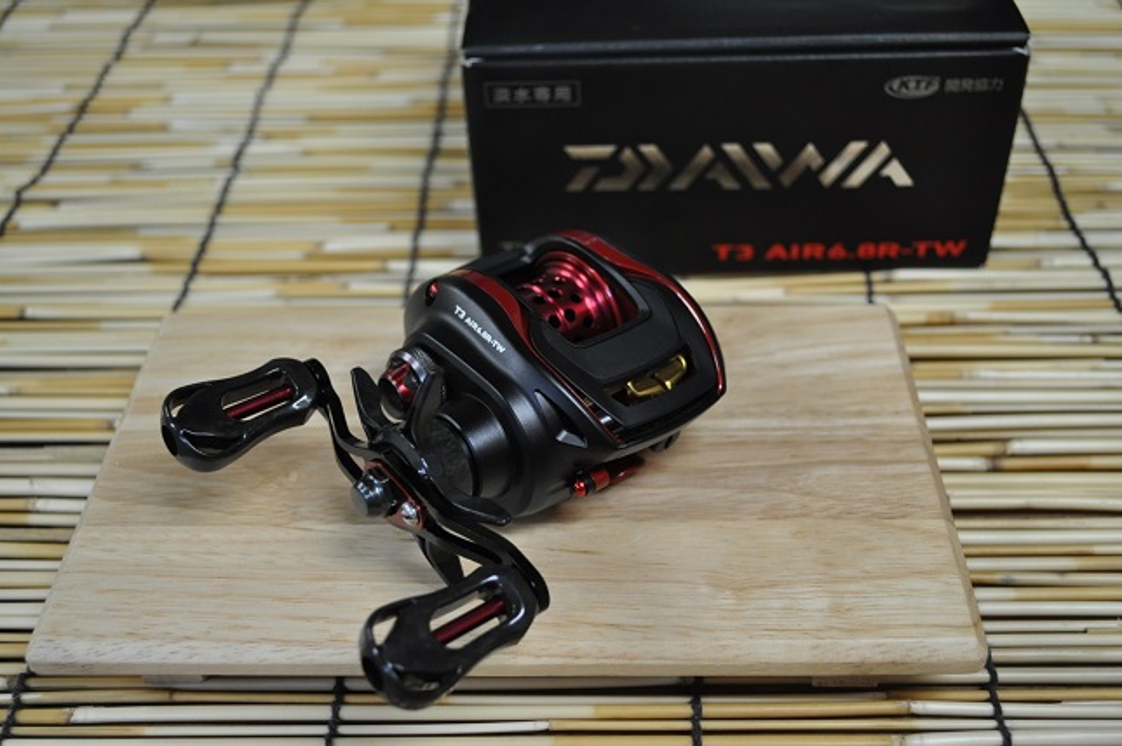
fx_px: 1308
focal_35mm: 42
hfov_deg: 46.4
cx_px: 561
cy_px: 373
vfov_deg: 31.8
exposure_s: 1/60
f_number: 4.5
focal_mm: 28
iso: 1000
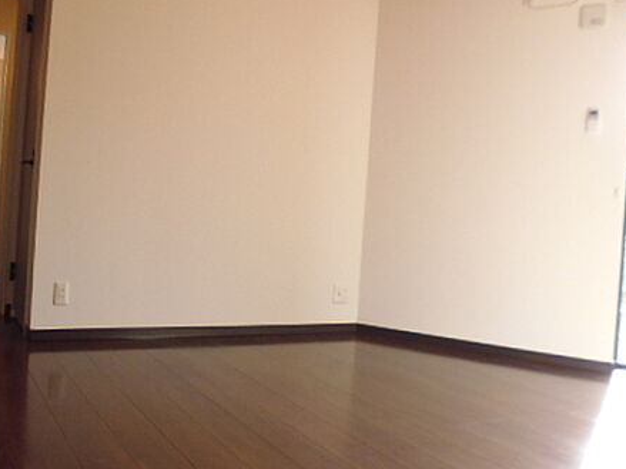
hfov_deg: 52.4
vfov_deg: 40.7
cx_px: 258
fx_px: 633
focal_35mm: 35
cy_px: 218
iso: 200
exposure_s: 1/60
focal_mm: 4.3
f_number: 2.8
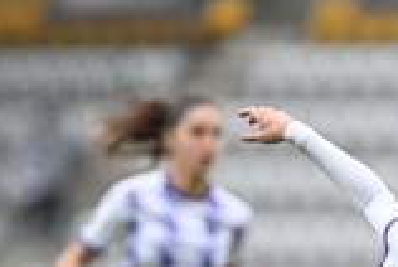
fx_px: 12583
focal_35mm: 1136
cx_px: 421
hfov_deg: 1.8
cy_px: 443
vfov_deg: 1.2
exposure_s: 1/2000
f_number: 2.8
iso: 900
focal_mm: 300
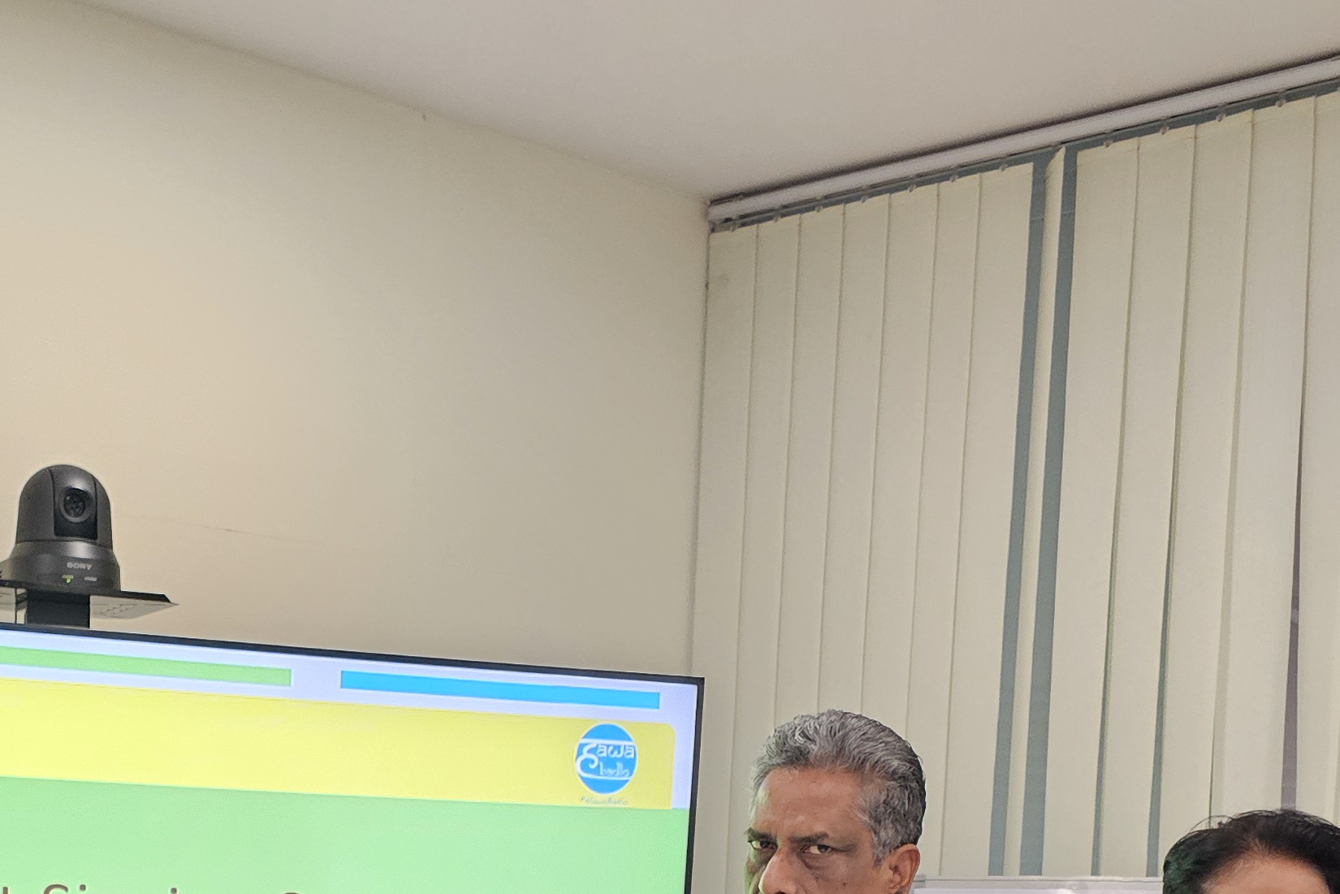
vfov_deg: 21.4
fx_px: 2159
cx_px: 318
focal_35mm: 58
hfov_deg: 33.7
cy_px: 1132
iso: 800
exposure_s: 1/142
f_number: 1.7
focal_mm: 6.3
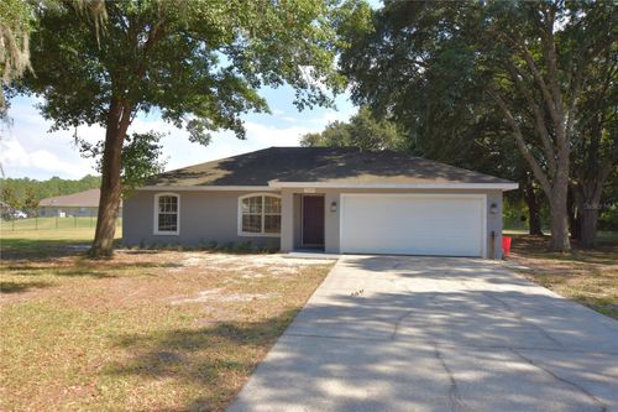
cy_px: 206
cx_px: 309
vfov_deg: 47.9
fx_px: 463
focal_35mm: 27
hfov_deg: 67.4
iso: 100
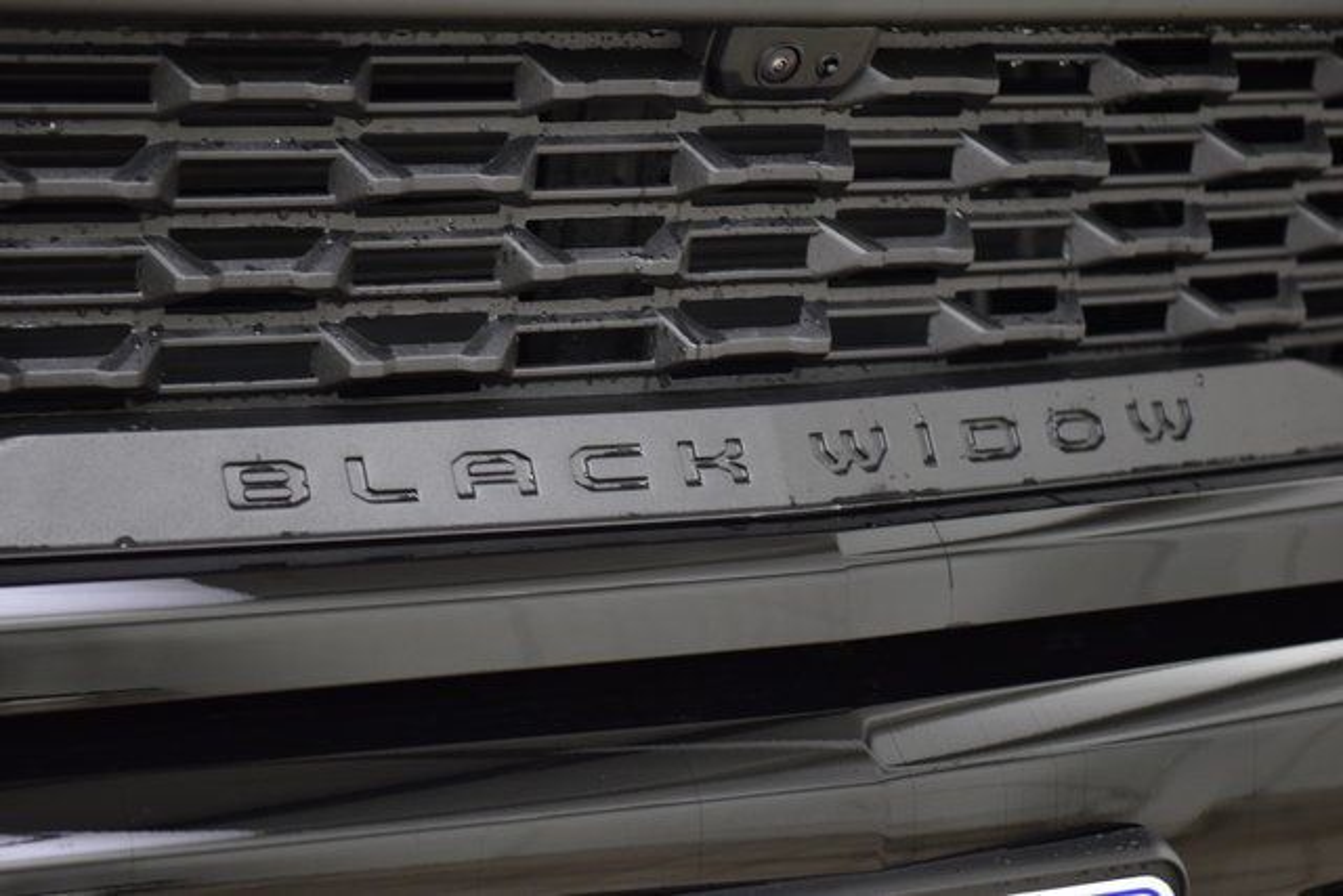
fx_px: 3918
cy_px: 448
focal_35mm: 105
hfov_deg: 19.5
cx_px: 672
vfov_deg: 13.0
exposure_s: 1/40
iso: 1600
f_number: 2.8
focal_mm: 70
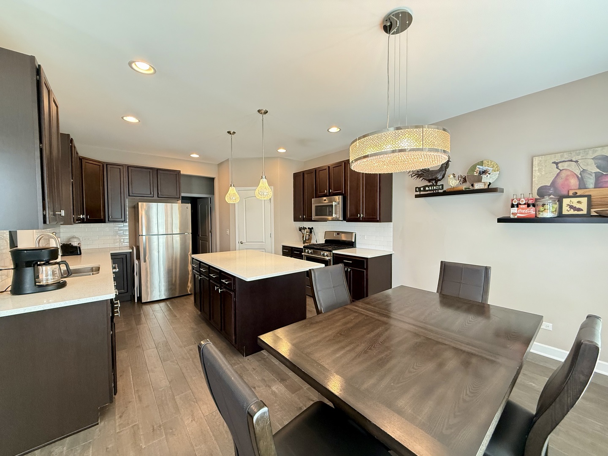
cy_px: 228
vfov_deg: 85.7
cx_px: 304
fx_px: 246
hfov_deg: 102.1
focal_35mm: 14
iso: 320
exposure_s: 1/60
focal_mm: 2.22
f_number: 2.2
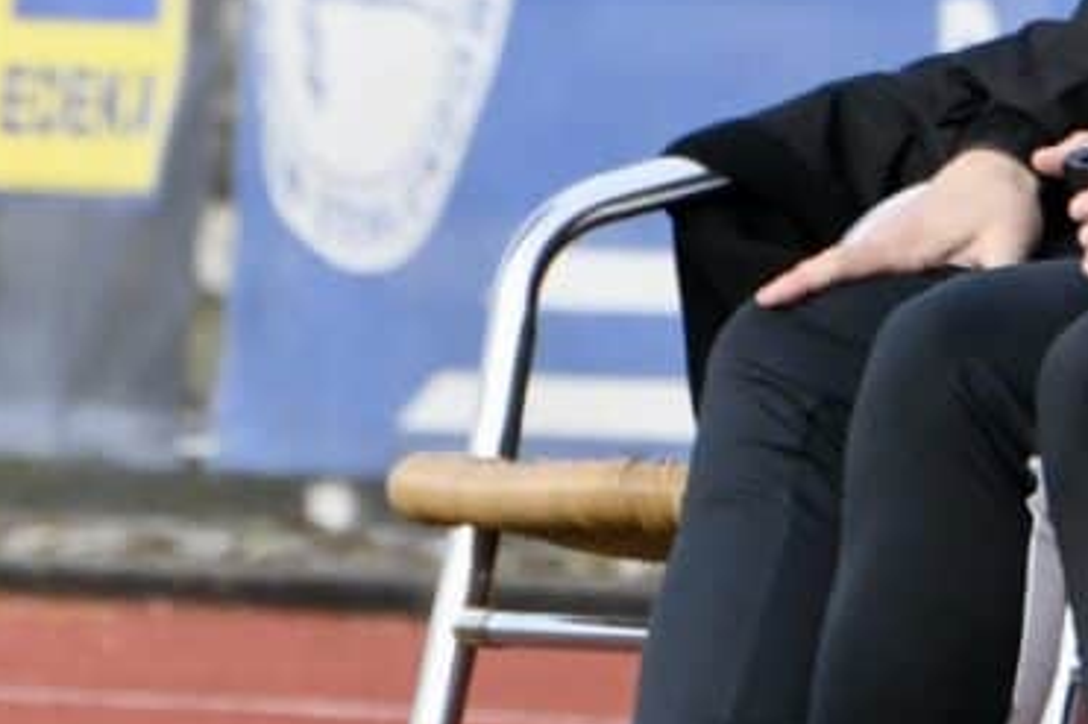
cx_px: 1065
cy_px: -596
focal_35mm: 1989
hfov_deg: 1.0
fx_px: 60082
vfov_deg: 0.7
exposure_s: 1/1600
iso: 3200
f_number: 9
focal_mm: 360
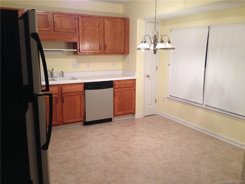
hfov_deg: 55.4
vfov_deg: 42.9
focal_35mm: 33
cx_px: 122
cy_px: 92
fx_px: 234
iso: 100
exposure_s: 1/20
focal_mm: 4.12
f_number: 2.4
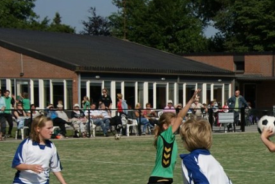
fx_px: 962
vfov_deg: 10.8
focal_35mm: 126
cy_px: 173
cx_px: 277
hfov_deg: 15.9
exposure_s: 1/500
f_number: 9
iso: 100
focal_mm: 40
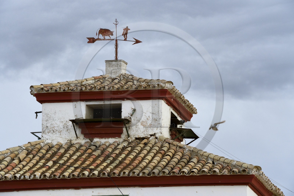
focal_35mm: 200
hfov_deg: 10.3
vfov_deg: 6.9
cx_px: 147
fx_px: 1632
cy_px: 98
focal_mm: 200
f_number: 14
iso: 800
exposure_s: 1/250
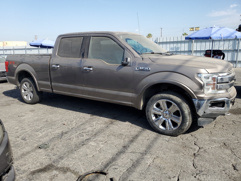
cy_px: 90
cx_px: 120
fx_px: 181
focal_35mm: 26
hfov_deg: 67.3
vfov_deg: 53.1
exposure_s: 1/2000
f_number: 1.5
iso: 50
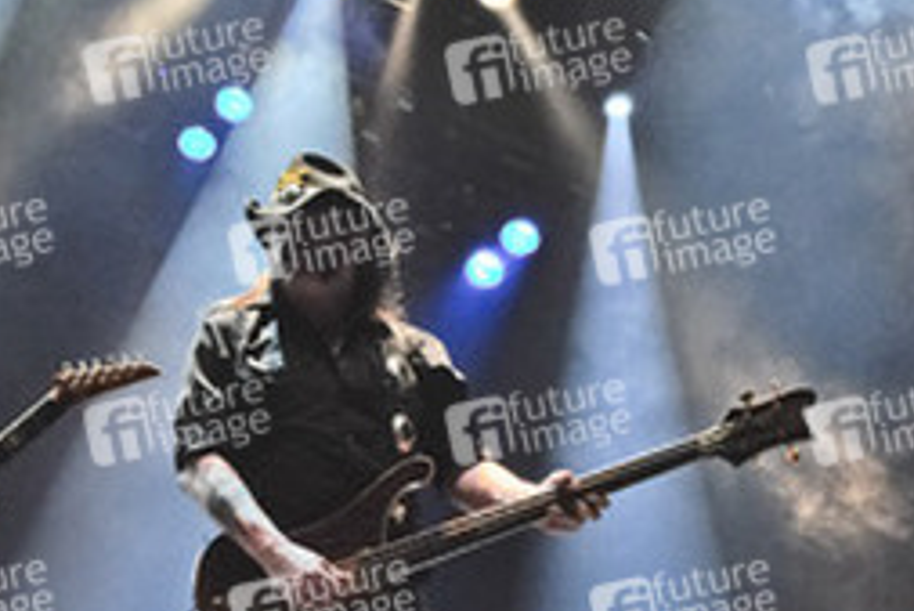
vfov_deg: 8.8
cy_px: 513
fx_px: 3937
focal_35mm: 155
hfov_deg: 13.2
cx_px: 226
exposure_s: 1/125
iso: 1600
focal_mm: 58
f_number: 5
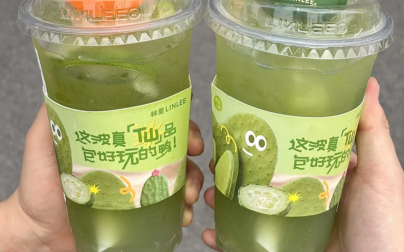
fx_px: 815
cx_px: 202
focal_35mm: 74
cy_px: 63
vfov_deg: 17.5
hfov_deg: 27.9
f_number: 1.6
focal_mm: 5.96
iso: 40
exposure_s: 1/1812
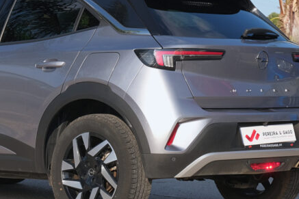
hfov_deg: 13.0
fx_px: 1303
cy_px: 100
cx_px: 60
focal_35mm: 157
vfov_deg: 8.7
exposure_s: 1/180
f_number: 9
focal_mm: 44.5
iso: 160
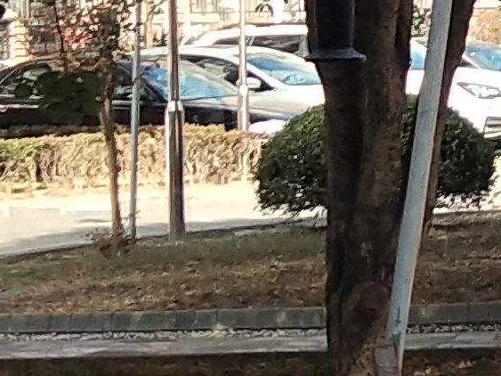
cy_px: 45
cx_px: 1051
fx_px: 3314
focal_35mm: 229
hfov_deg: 8.2
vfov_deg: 6.5
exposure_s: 1/375
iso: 50
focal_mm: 3.69
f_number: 2.2
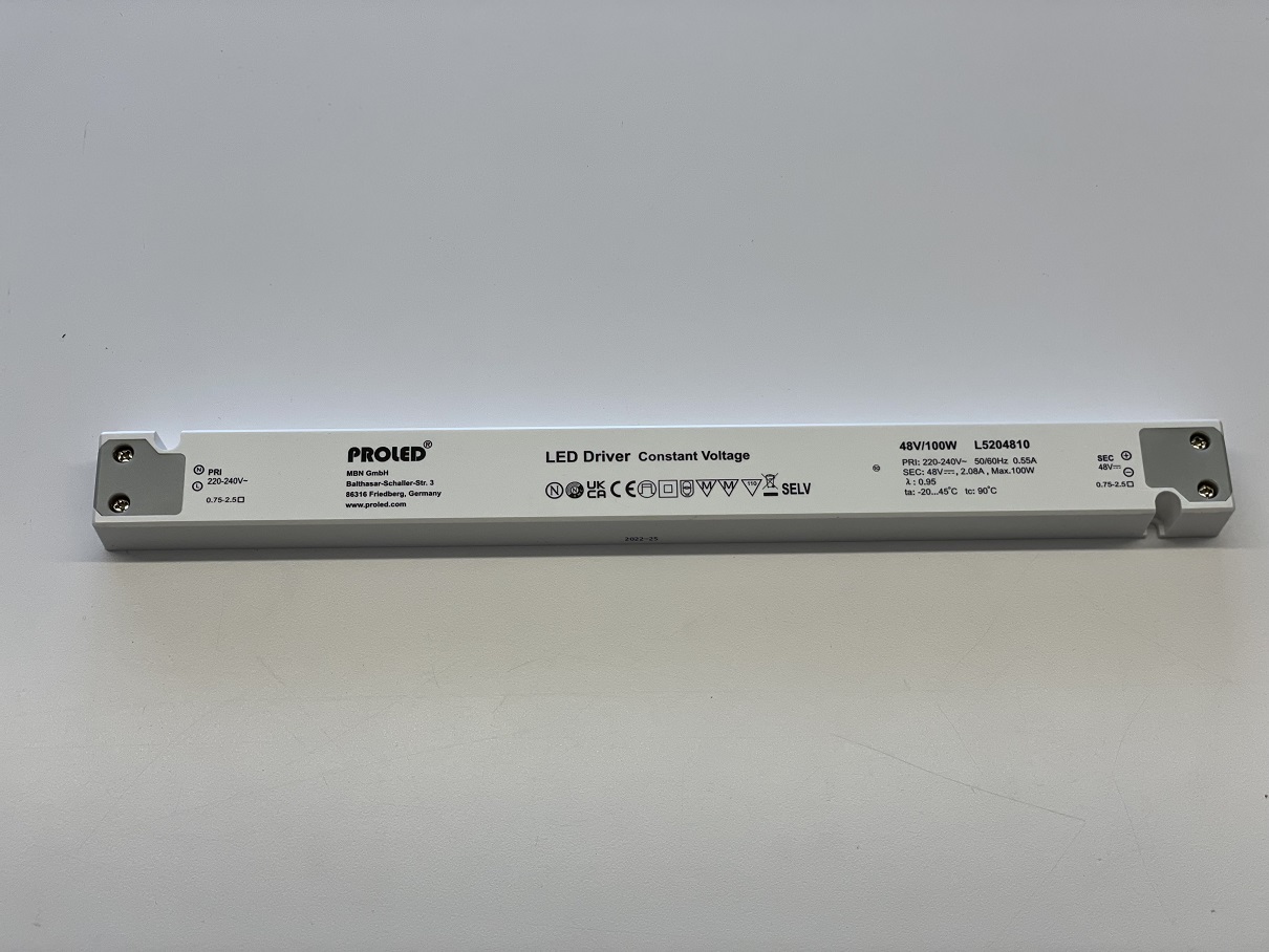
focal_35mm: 52
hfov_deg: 36.8
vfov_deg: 28.0
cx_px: 634
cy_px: 476
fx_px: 1907
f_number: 2
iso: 80
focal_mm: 6
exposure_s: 1/100
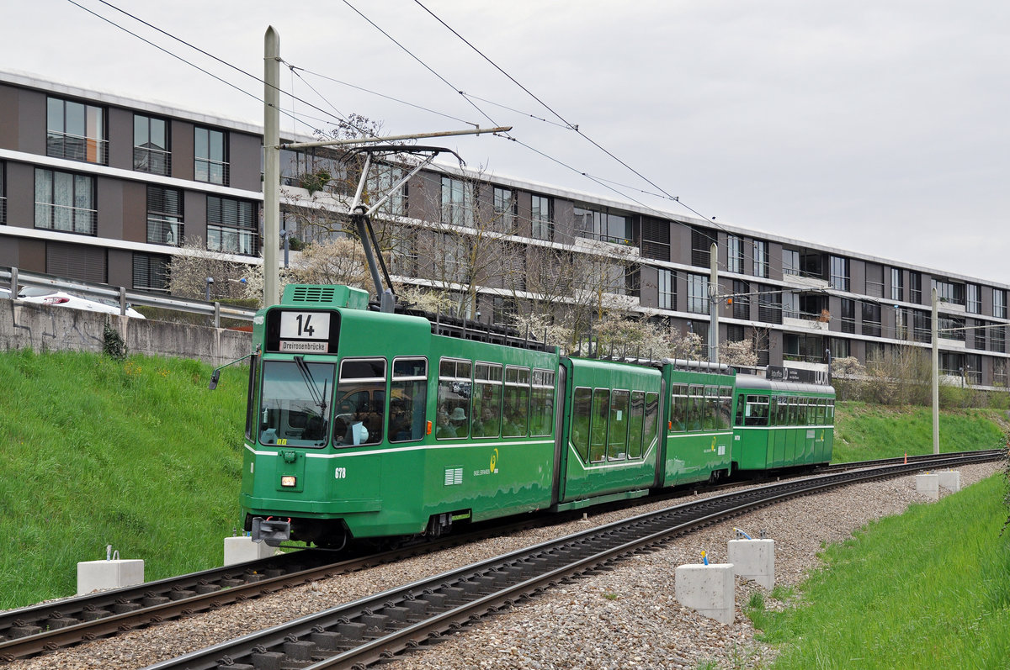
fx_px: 1597
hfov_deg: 35.1
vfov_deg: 23.7
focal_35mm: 57
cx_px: 505
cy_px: 335
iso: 400
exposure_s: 1/1000
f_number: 5
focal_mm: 38
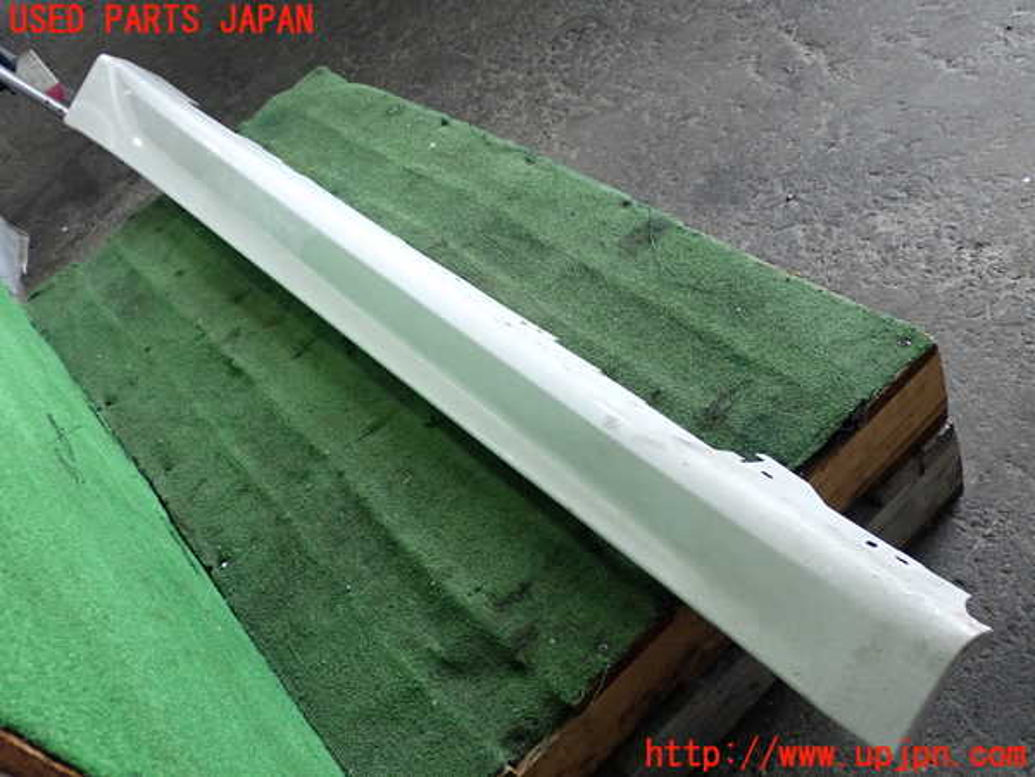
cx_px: 518
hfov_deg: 51.4
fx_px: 1076
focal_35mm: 36
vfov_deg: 39.7
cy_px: 388
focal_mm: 6.37
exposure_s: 1/125
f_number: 2.5
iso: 500
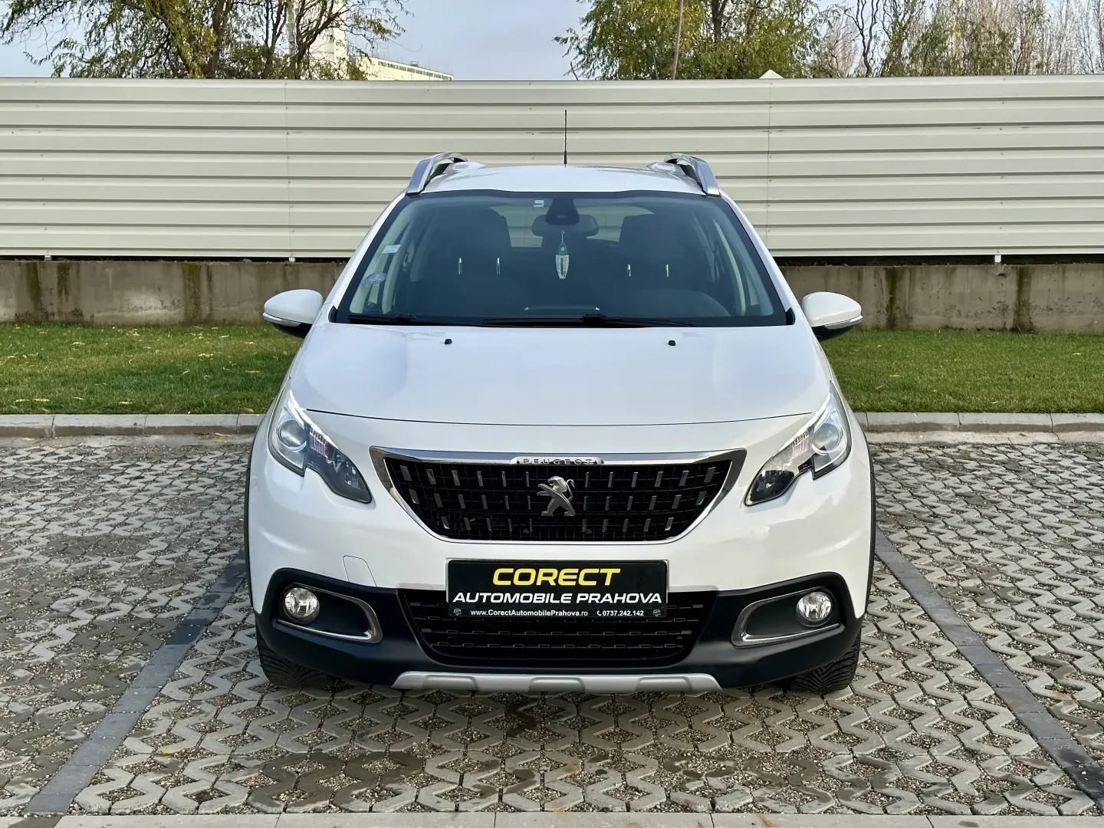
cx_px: 552
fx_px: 1531
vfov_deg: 30.3
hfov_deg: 39.7
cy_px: 414
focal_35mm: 48
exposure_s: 1/1613
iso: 64
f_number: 1.78
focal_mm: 6.86
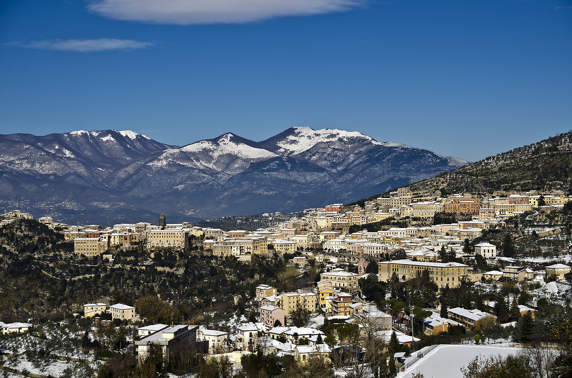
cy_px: 189
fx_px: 951
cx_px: 286
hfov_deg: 33.5
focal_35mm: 60
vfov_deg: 22.5
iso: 100
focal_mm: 40
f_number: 5.6
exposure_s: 1/800
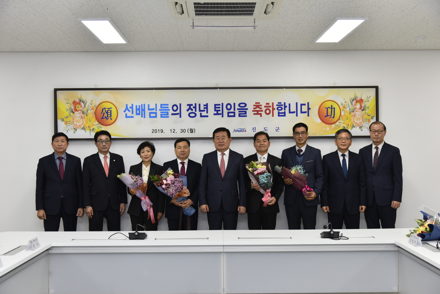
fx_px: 587
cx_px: 220
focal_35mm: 48
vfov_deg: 28.1
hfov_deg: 41.1
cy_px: 147
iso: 800
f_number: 5
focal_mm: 48
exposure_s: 1/125
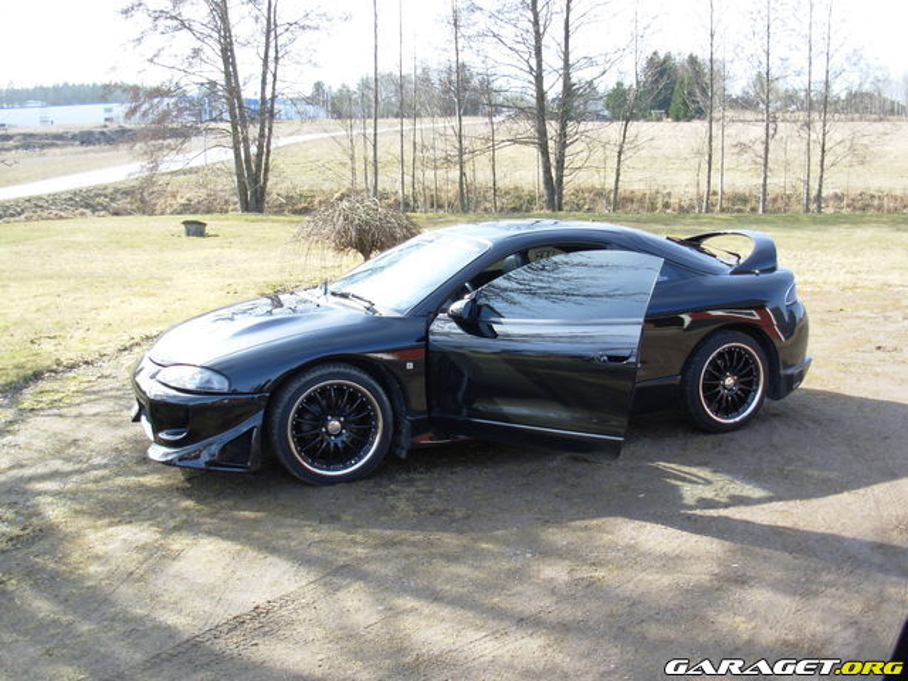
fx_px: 997
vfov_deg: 37.7
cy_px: 340
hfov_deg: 49.0
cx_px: 454
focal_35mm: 38
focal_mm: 6.3
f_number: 2.9
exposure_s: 1/209
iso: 50
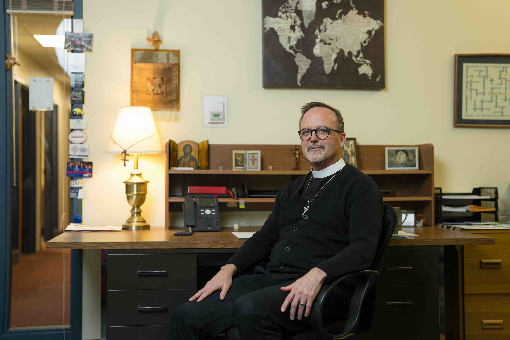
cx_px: 255
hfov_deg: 39.6
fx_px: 708
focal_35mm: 50
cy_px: 170
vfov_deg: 27.0
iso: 1250
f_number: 2.5
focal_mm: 50
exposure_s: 1/200
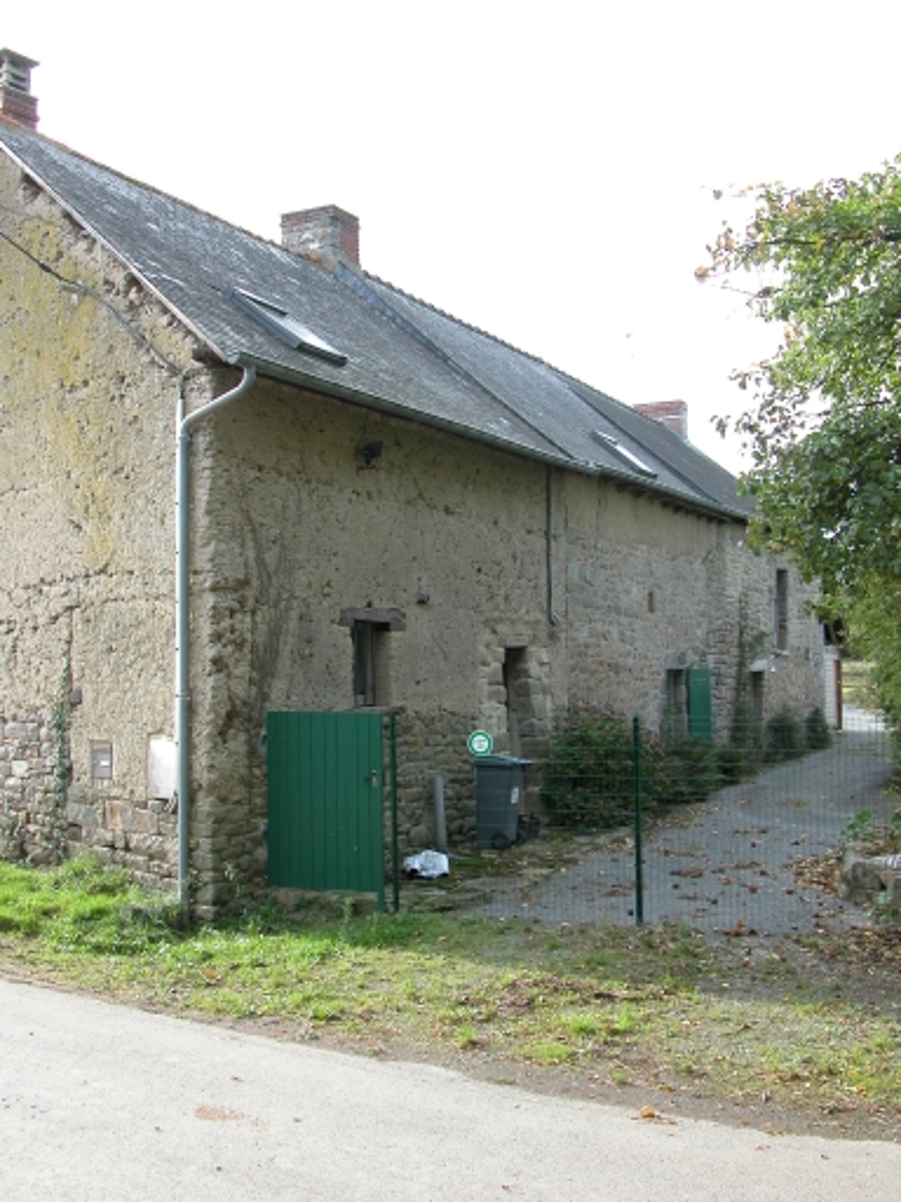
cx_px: 450
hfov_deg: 40.7
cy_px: 601
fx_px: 1215
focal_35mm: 35
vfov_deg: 52.6
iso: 100
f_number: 3.5
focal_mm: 8.9
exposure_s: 1/114
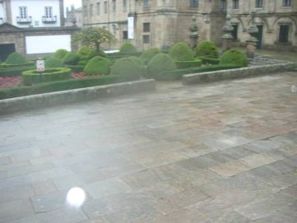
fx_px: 300
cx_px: 148
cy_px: 112
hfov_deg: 52.6
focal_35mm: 35
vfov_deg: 40.7
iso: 65
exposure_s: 1/30
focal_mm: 5.8
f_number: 3
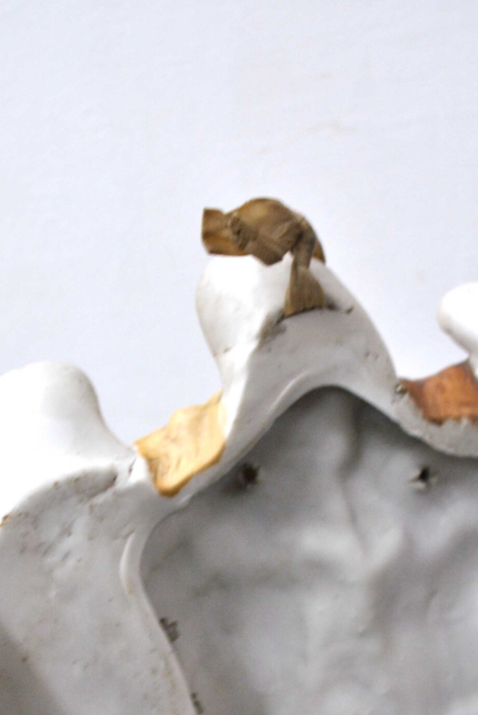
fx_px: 1768
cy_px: 596
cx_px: 266
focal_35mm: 89
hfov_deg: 15.4
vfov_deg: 22.5
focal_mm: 32
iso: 400
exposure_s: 1/20
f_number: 4.8
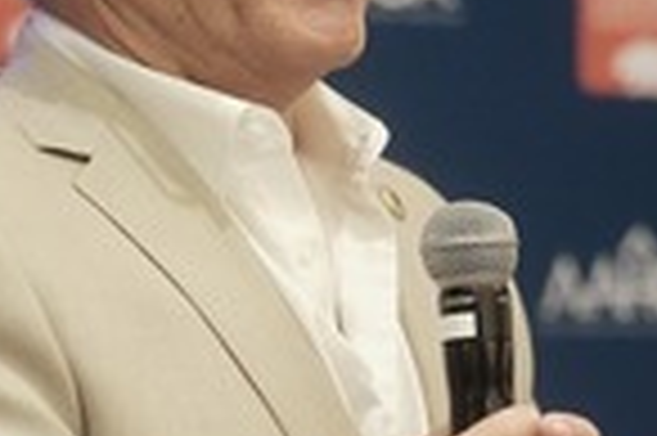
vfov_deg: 7.0
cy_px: 279
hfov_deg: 10.5
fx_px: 3555
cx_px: 153
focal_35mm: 195
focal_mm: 33
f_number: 1.4
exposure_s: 1/200
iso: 800
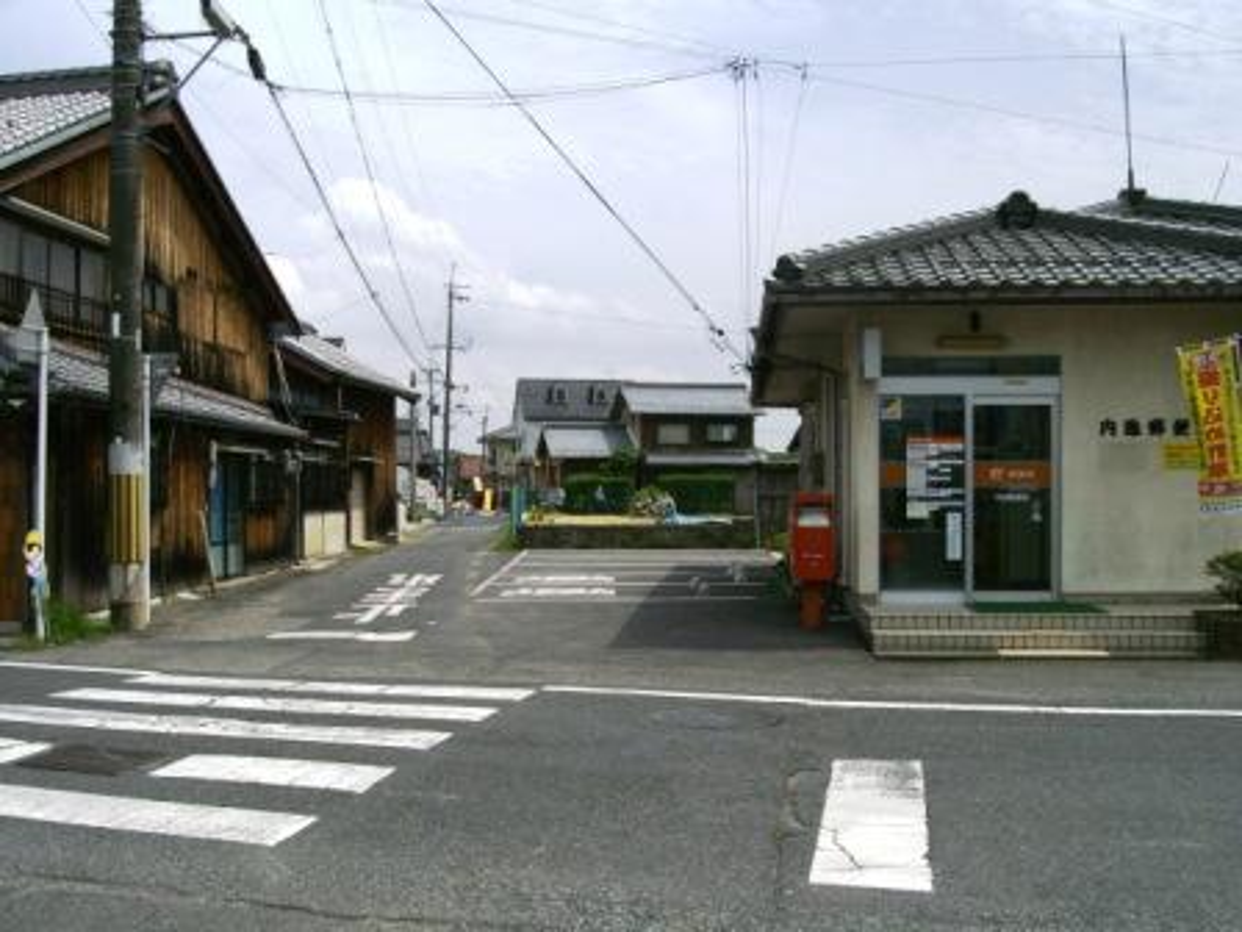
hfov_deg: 51.4
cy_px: 466
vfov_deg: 39.7
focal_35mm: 36
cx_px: 621
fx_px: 1292
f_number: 4.8
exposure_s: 1/1280
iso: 80
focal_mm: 6
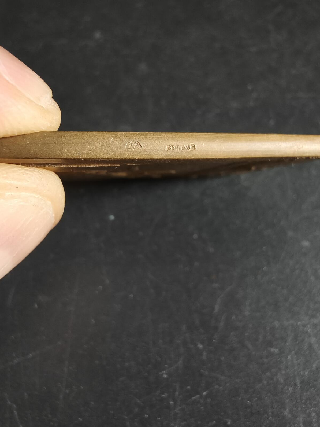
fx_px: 320
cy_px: 207
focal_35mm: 26
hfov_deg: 53.0
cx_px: 151
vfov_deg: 67.3
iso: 1600
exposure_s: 1/24.7
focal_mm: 2.32
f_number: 2
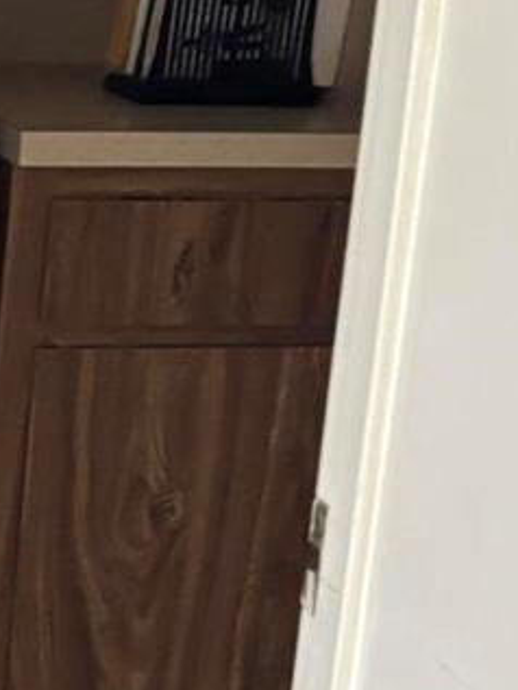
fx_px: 2512
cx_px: -453
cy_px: 572
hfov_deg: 10.9
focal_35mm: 126
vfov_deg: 15.5
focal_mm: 5.96
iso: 500
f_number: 1.6
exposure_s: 1/60
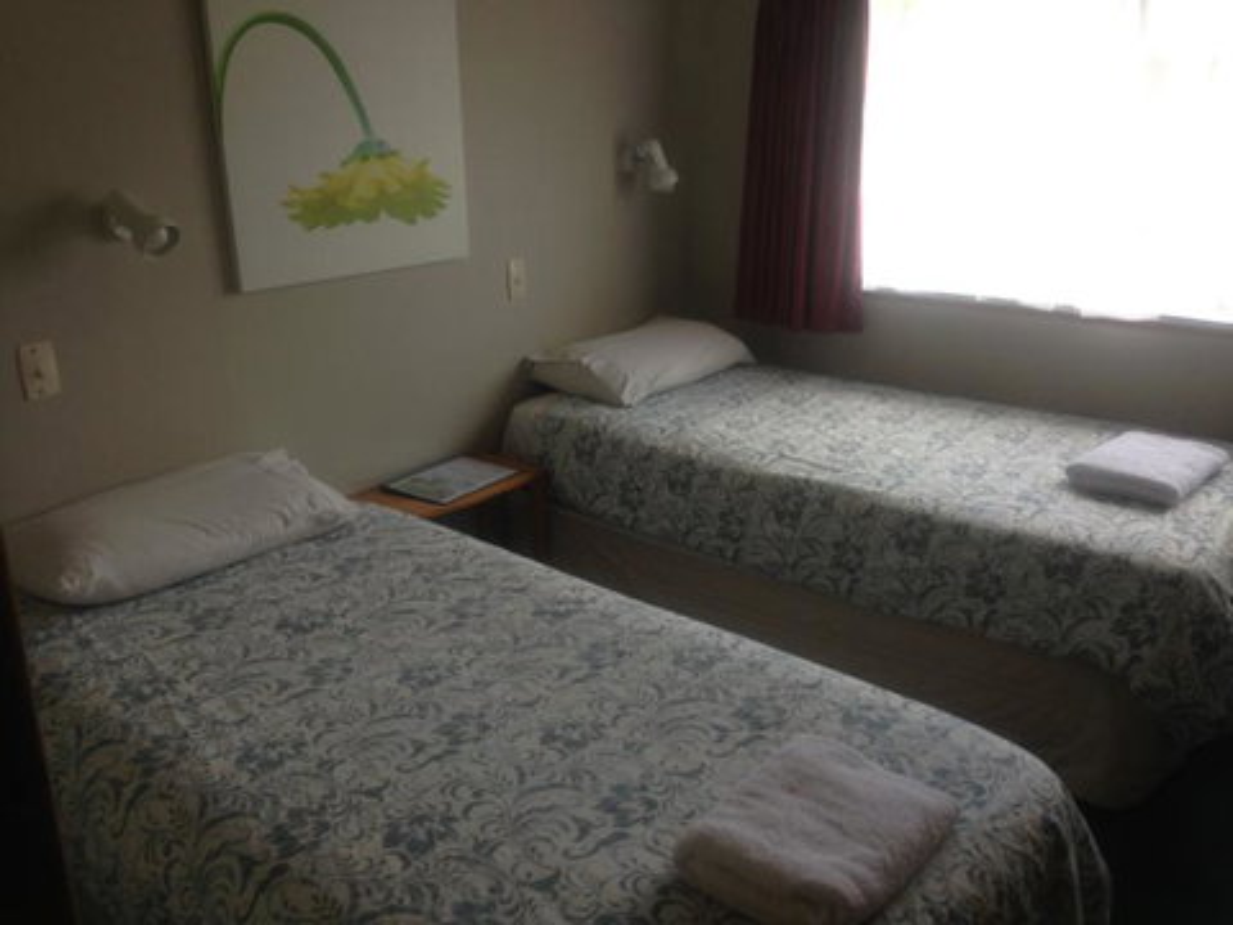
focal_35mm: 33
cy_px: 462
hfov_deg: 55.4
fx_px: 1175
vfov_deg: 42.9
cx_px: 616
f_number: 2.4
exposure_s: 1/60
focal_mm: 4.12
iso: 50
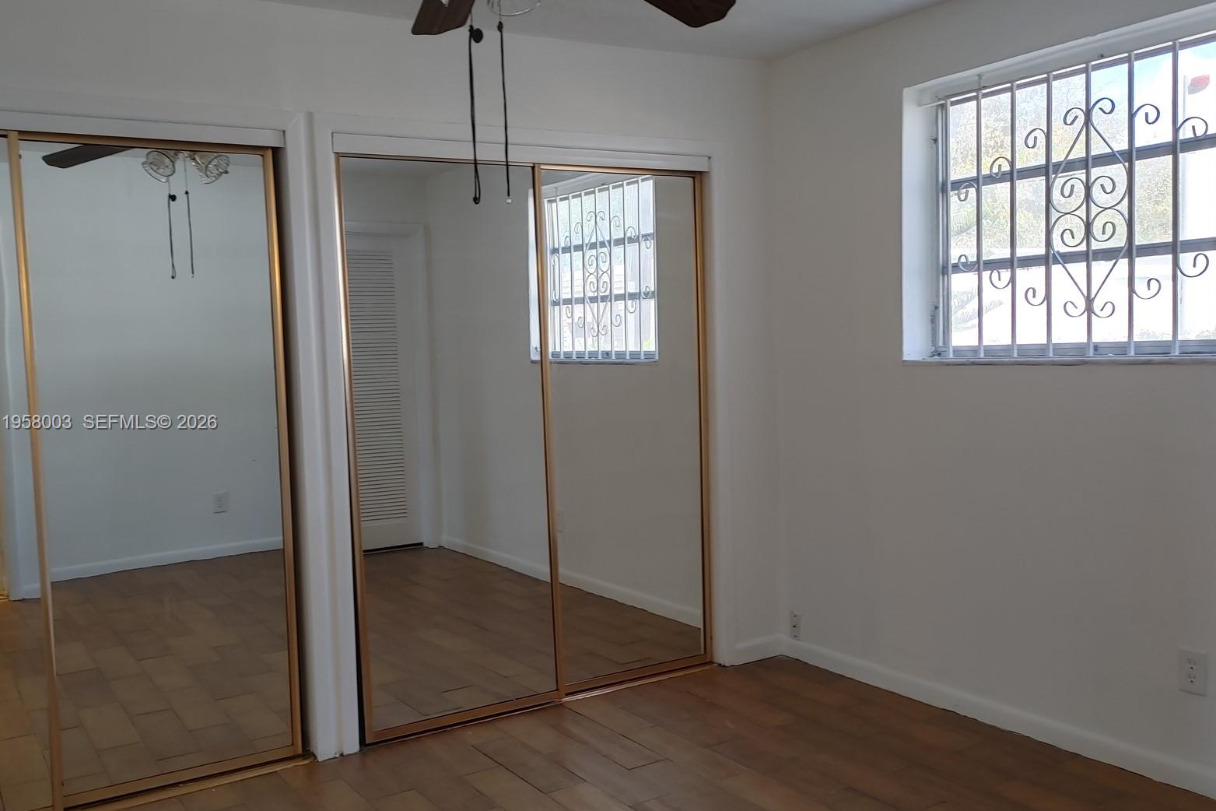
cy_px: 423
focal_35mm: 33
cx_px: 597
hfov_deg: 57.2
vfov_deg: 40.0
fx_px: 1115
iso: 100
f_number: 1.8
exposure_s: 1/60
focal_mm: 5.58
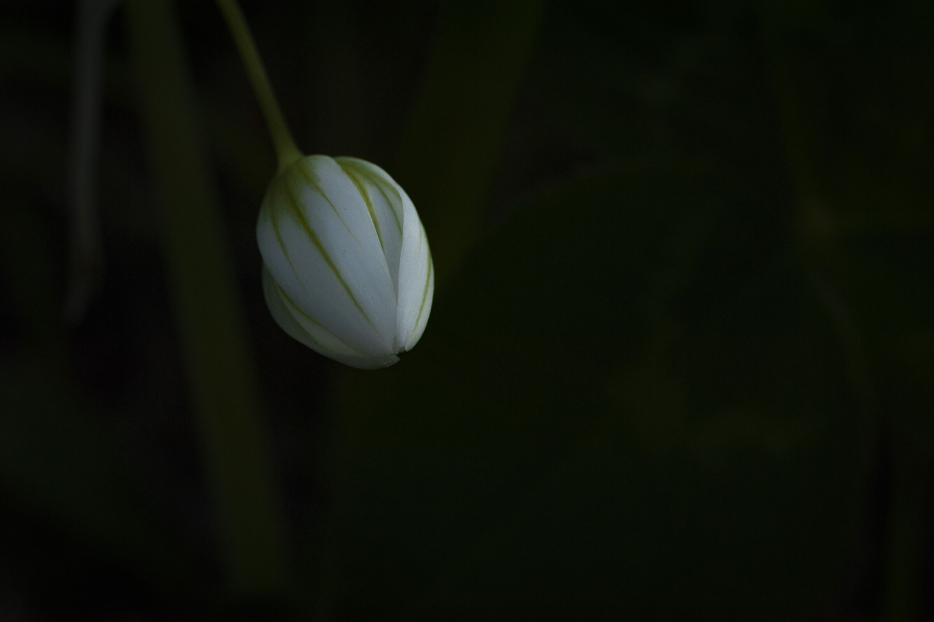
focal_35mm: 35
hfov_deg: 54.5
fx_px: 907
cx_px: 467
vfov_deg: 37.8
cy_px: 311
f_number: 2
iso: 200
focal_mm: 35
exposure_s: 1/250
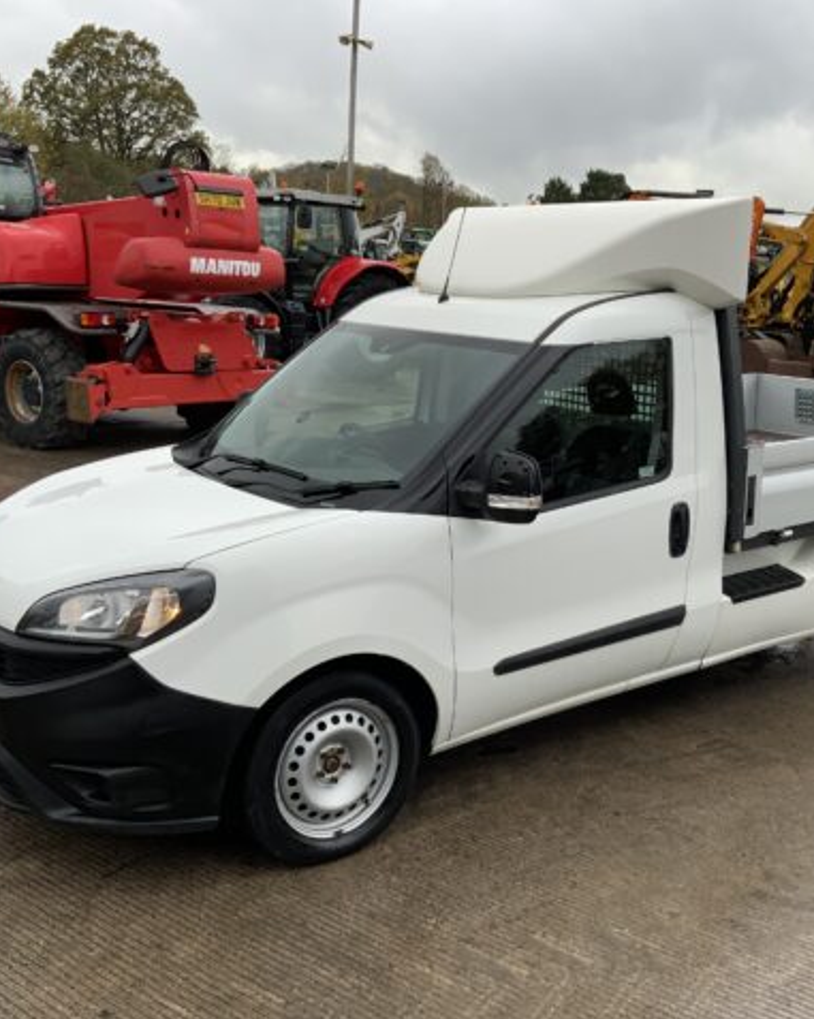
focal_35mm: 38
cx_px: 526
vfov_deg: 48.0
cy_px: 508
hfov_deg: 38.8
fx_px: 1145
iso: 16
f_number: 1.8
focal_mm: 3
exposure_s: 1/383
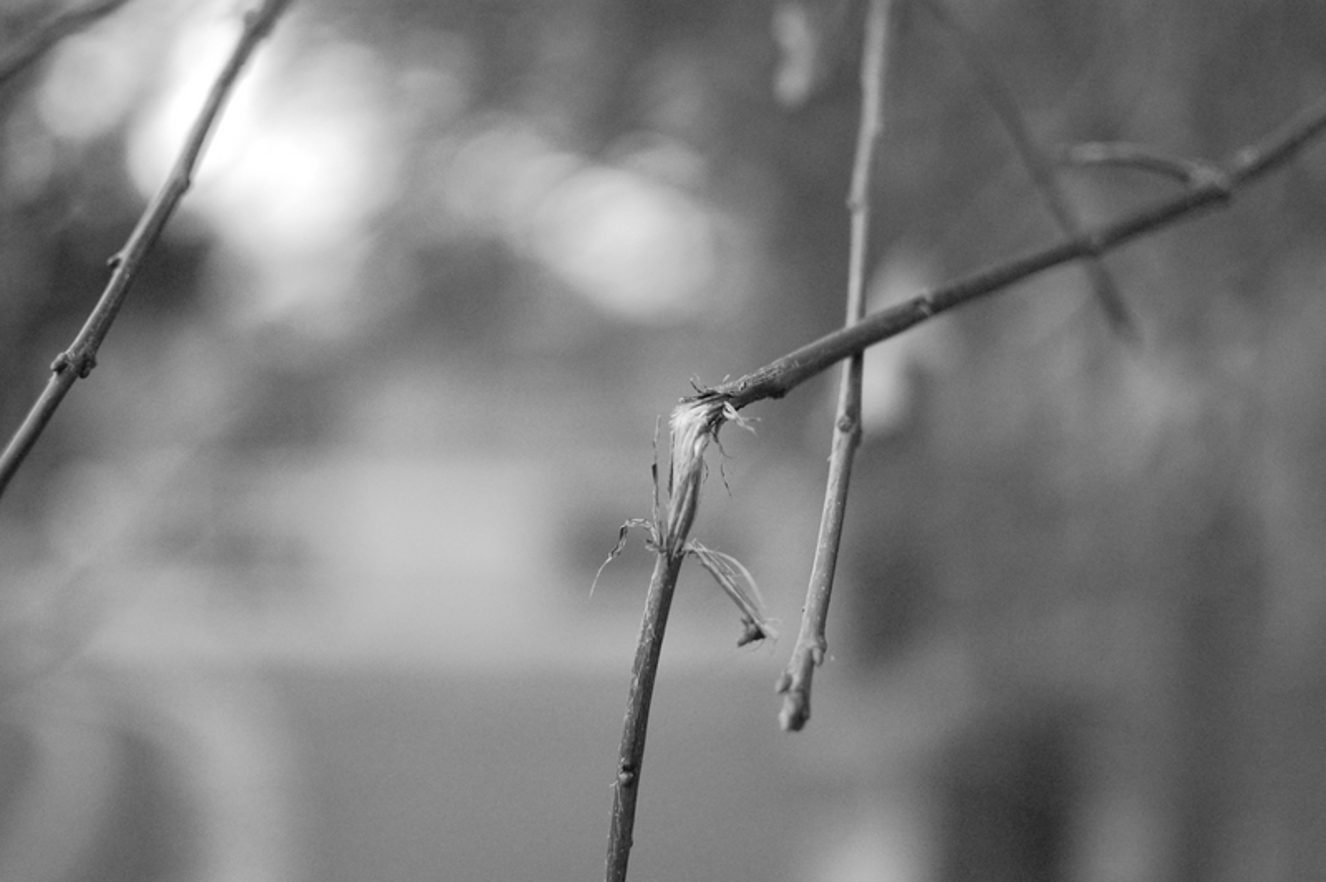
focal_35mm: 52
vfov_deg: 25.7
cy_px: 441
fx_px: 1932
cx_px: 663
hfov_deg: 37.9
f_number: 1.8
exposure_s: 1/400
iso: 1600
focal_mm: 35
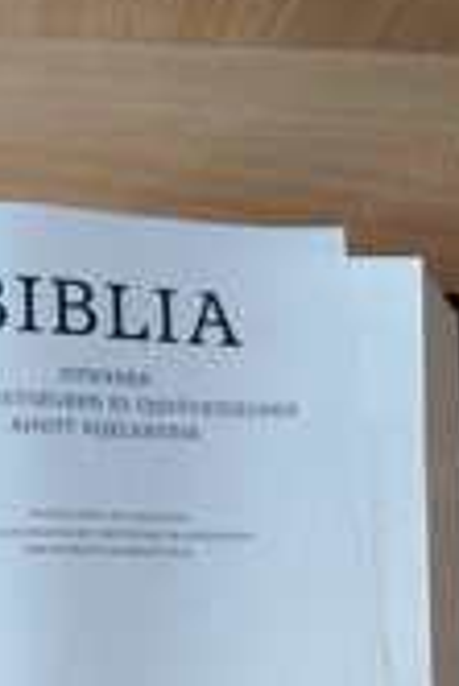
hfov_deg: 20.6
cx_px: 70
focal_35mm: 65
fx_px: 1240
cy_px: 533
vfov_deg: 30.3
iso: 186
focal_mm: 3.46
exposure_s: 1/33.3
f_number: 2.2
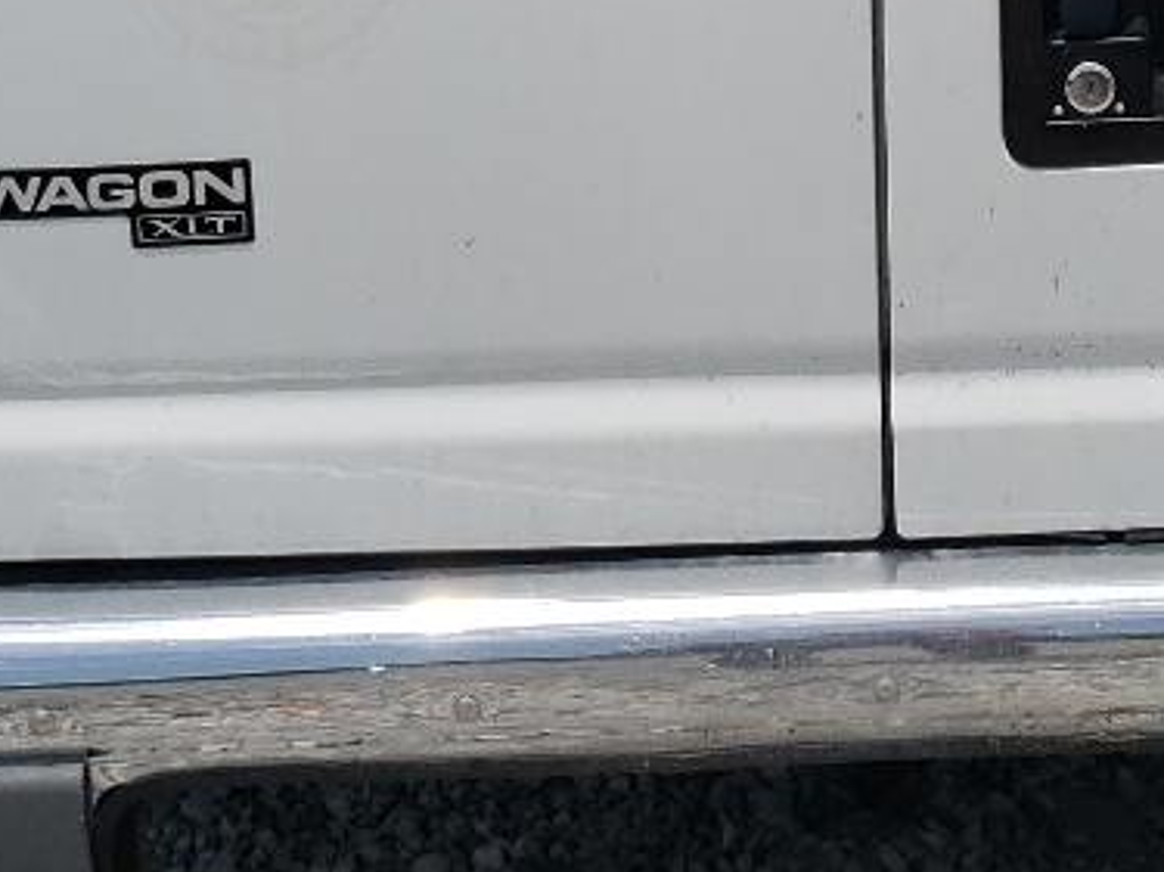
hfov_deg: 17.6
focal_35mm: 111
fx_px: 3731
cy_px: -512
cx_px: 872
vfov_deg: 12.5
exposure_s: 1/10000
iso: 50
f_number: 1.5
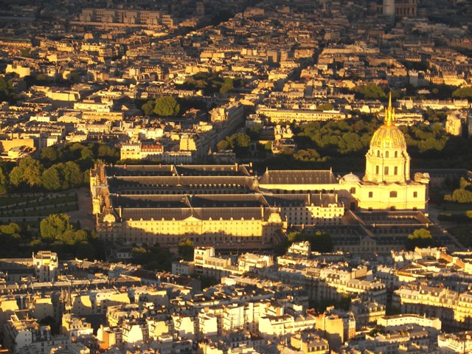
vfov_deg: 11.5
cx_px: 236
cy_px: 177
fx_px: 1759
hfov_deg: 15.3
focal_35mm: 129
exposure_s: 1/60
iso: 50
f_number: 3.2
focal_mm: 21.4
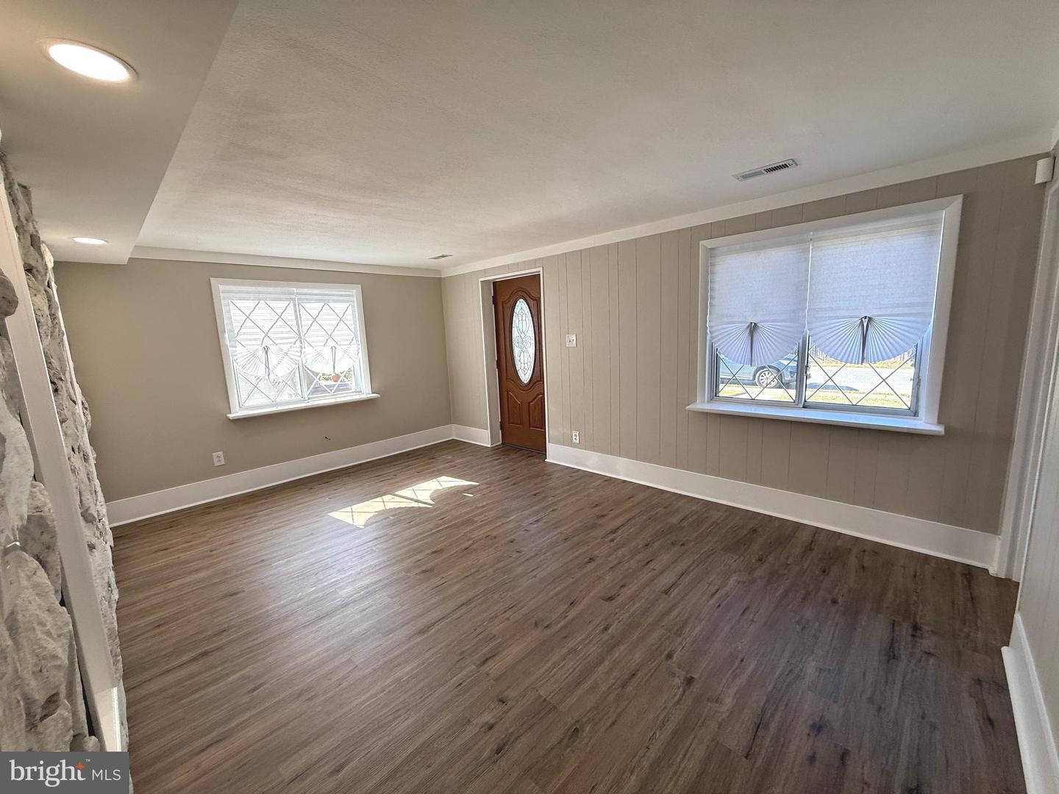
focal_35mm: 14
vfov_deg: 85.7
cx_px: 530
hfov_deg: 102.1
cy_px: 397
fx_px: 428
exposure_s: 1/165
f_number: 2.2
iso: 64
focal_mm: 2.22
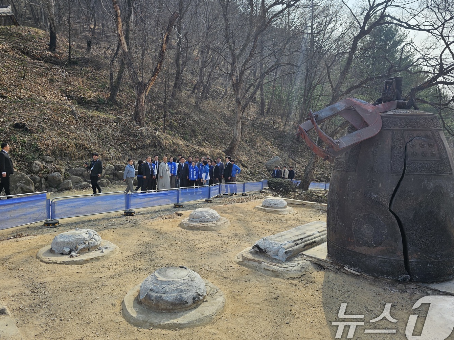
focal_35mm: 24
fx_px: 315
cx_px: 229
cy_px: 171
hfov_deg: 71.6
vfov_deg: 56.8
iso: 10
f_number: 1.7
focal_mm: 6.3
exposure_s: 1/643
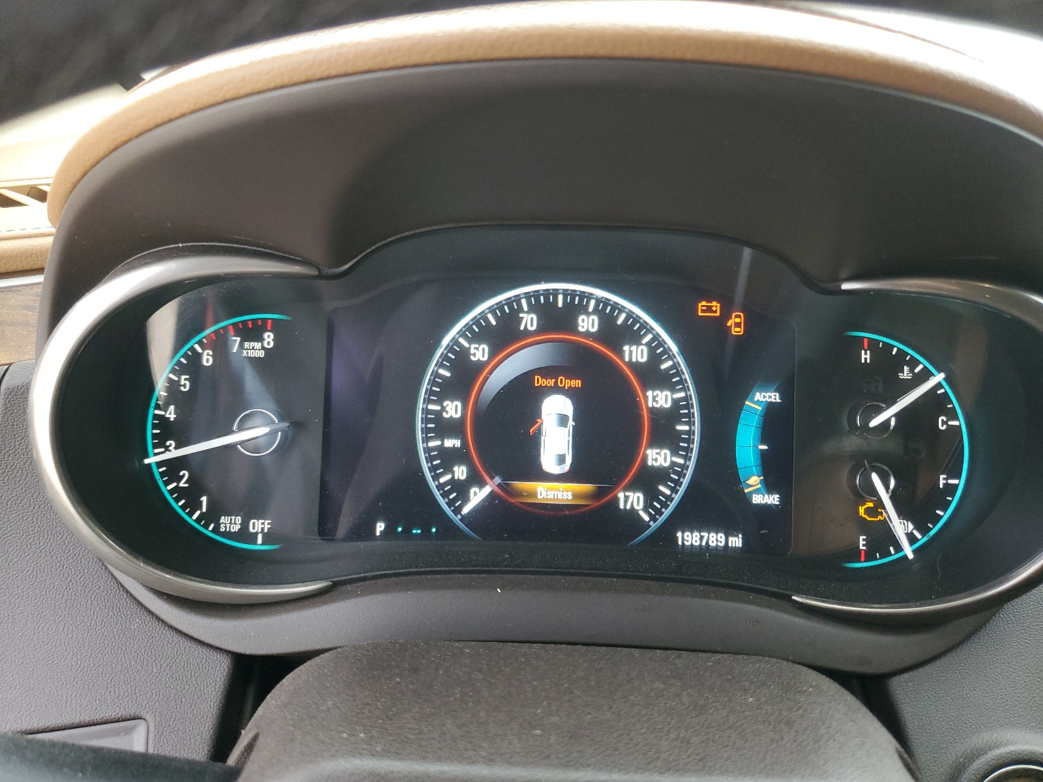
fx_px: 783
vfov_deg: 53.1
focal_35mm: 26
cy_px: 391
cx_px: 522
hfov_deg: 67.3
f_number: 1.5
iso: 136
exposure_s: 1/60.2
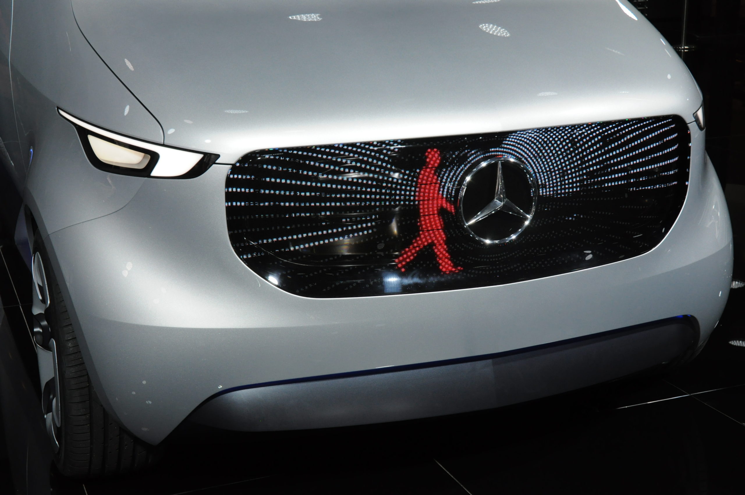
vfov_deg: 23.7
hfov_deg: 35.1
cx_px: 372
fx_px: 1178
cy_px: 248
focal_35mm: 57
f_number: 7.1
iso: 1000
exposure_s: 1/200
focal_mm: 38
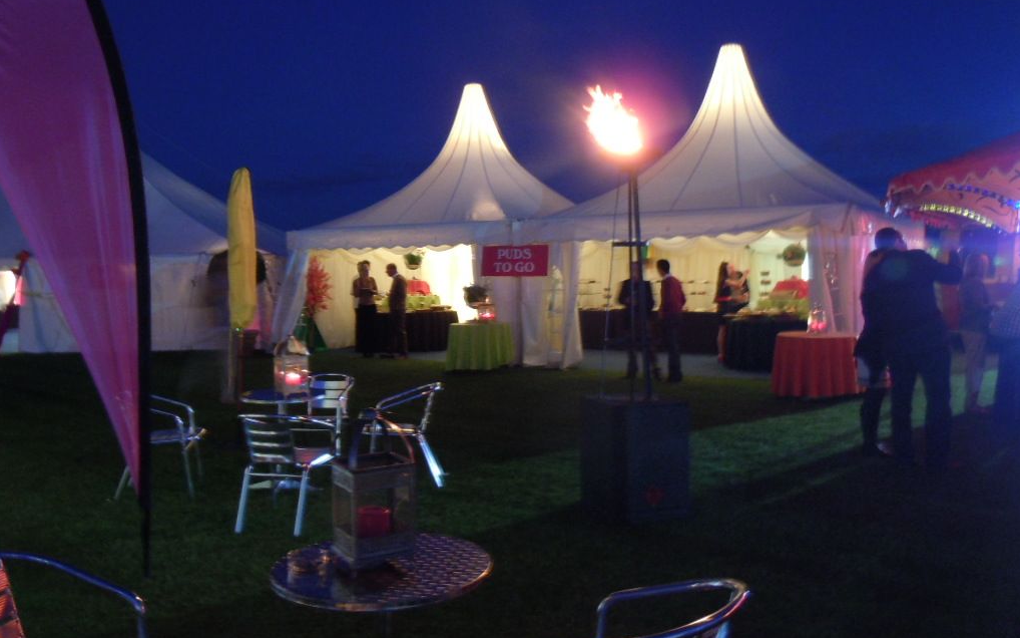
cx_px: 510
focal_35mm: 32
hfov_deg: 59.7
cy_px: 312
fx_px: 889
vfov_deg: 39.4
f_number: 3.5
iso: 400
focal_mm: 5.4
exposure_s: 1/2.5
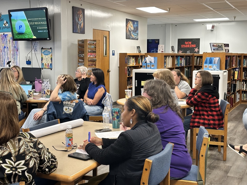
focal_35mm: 48
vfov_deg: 30.3
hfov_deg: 39.7
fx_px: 343
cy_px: 92
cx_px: 124
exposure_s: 1/60
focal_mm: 6.86
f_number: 1.78
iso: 250
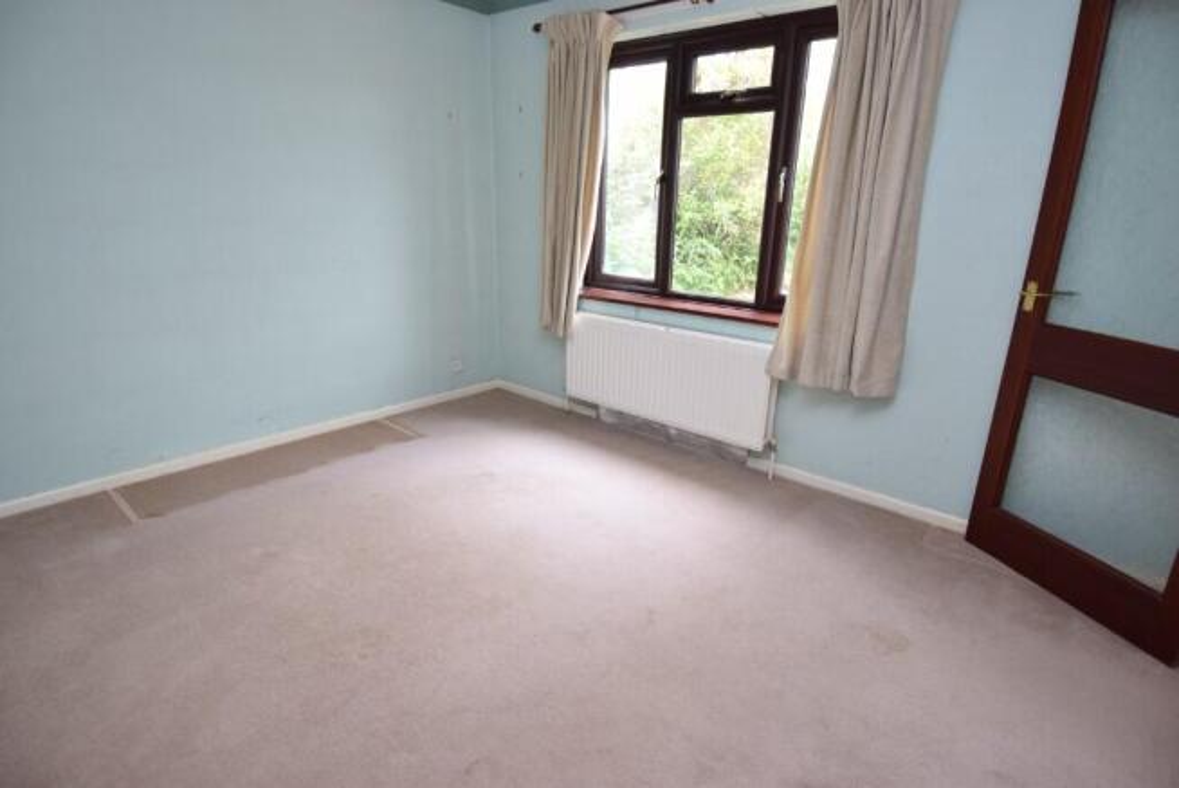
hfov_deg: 90.0
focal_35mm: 18
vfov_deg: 67.5
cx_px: 590
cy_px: 394
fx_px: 590
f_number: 4.5
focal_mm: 12
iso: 400
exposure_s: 1/80
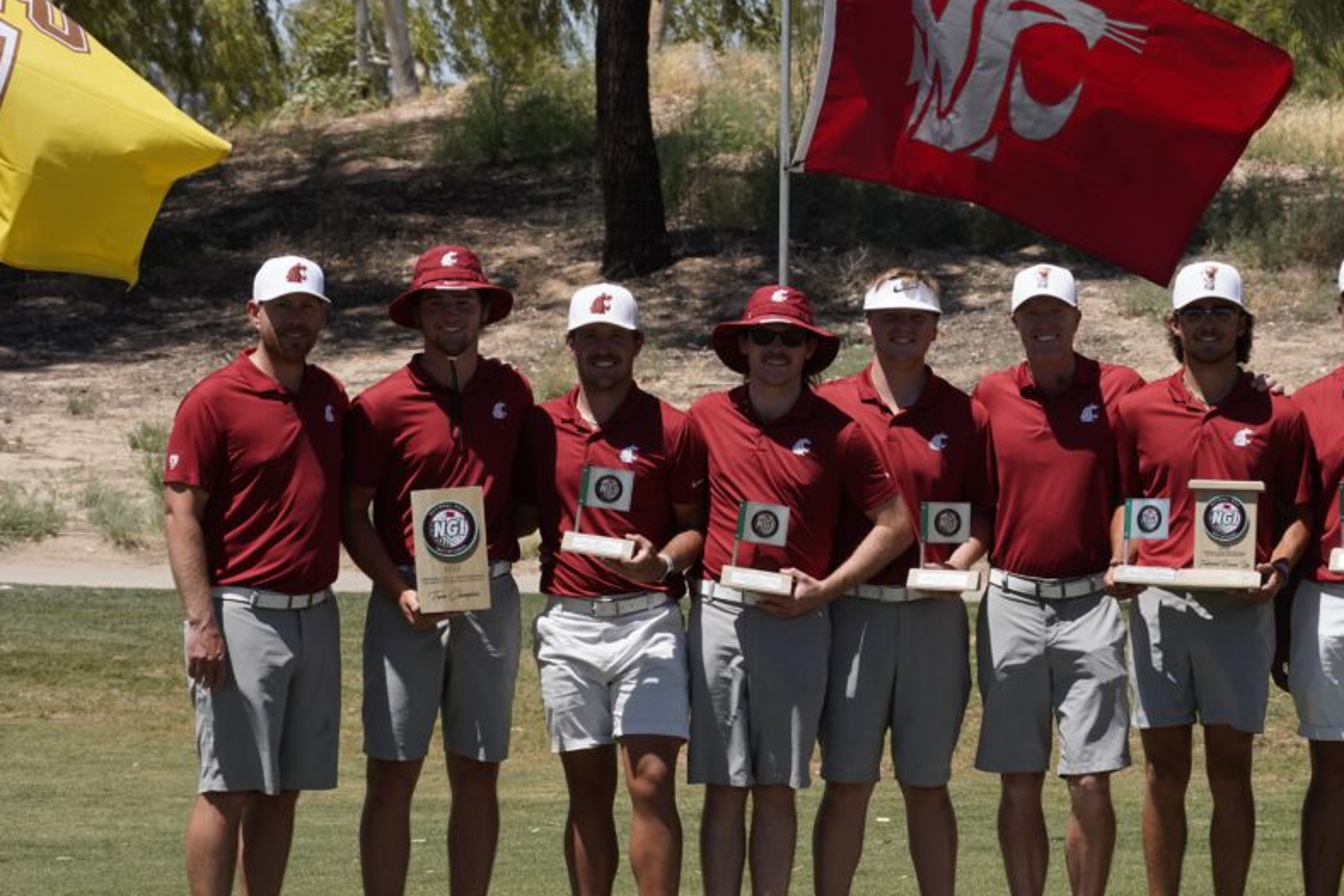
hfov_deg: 7.9
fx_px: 9704
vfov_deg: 5.3
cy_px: 439
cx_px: 856
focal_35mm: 260
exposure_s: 1/640
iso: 1000
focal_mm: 200
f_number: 18
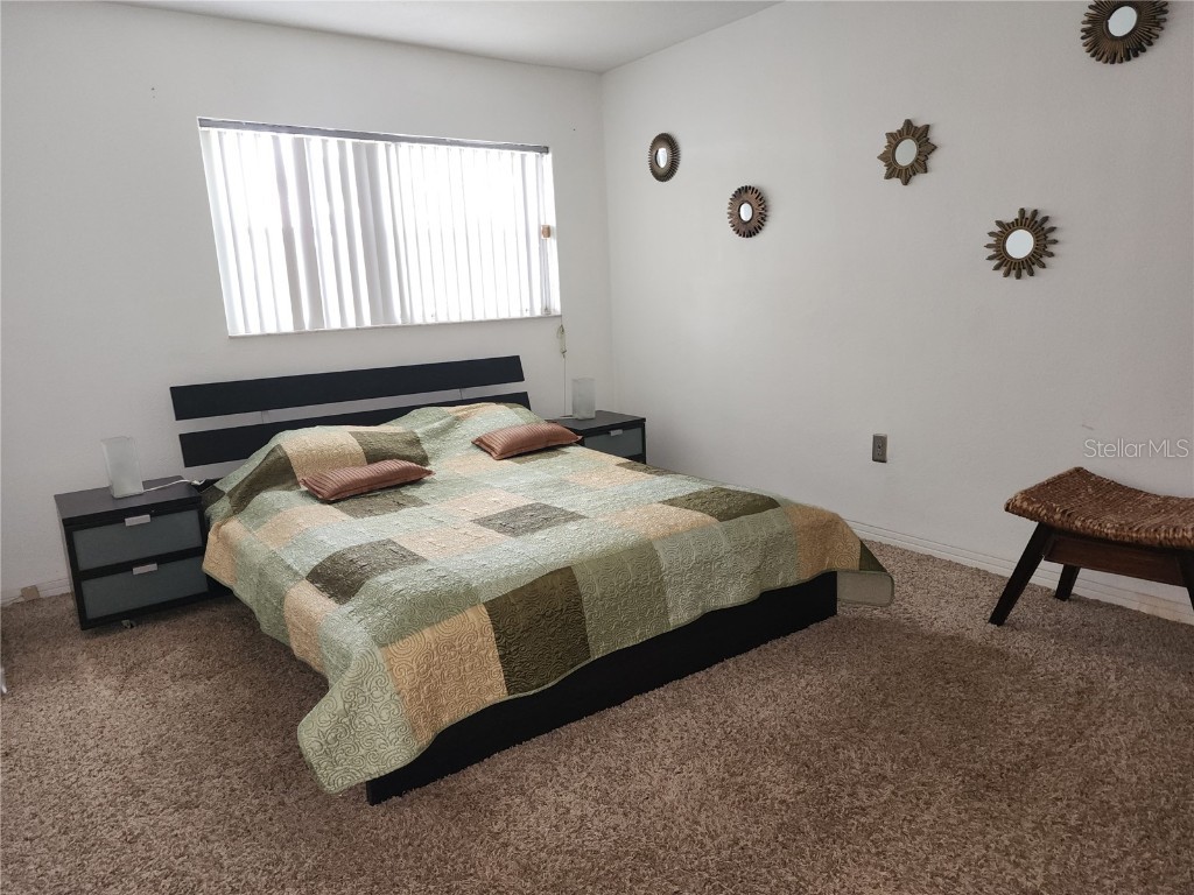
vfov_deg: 58.9
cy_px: 448
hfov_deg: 73.9
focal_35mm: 23
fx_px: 793
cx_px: 597
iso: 160
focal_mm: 6.4
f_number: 1.8
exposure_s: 1/24
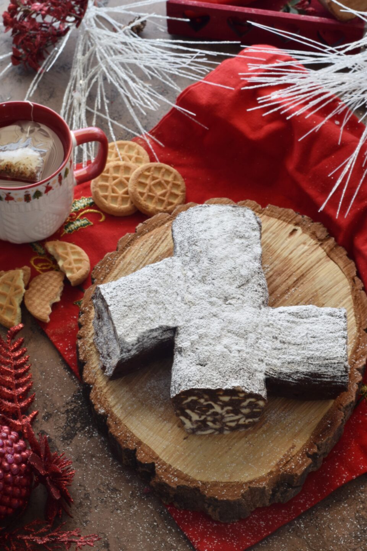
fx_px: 1147
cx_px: 184
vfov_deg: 27.0
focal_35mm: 75
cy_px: 276
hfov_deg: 18.2
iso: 100
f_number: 14
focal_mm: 50
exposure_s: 3
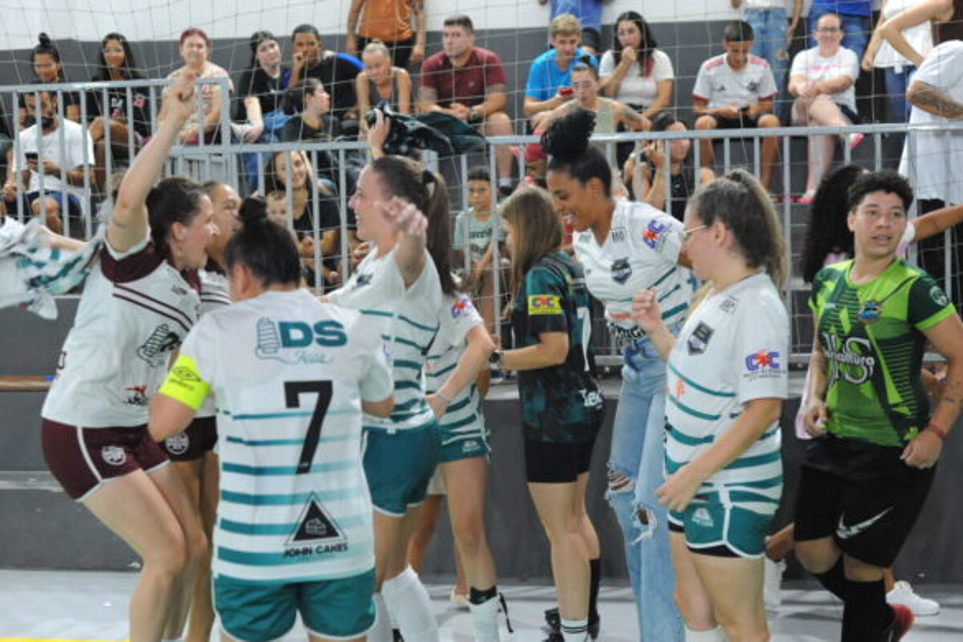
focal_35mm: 50
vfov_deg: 27.0
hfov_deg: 39.6
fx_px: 1337
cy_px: 321
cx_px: 482
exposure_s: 1/250
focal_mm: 50
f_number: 3.5
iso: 5000
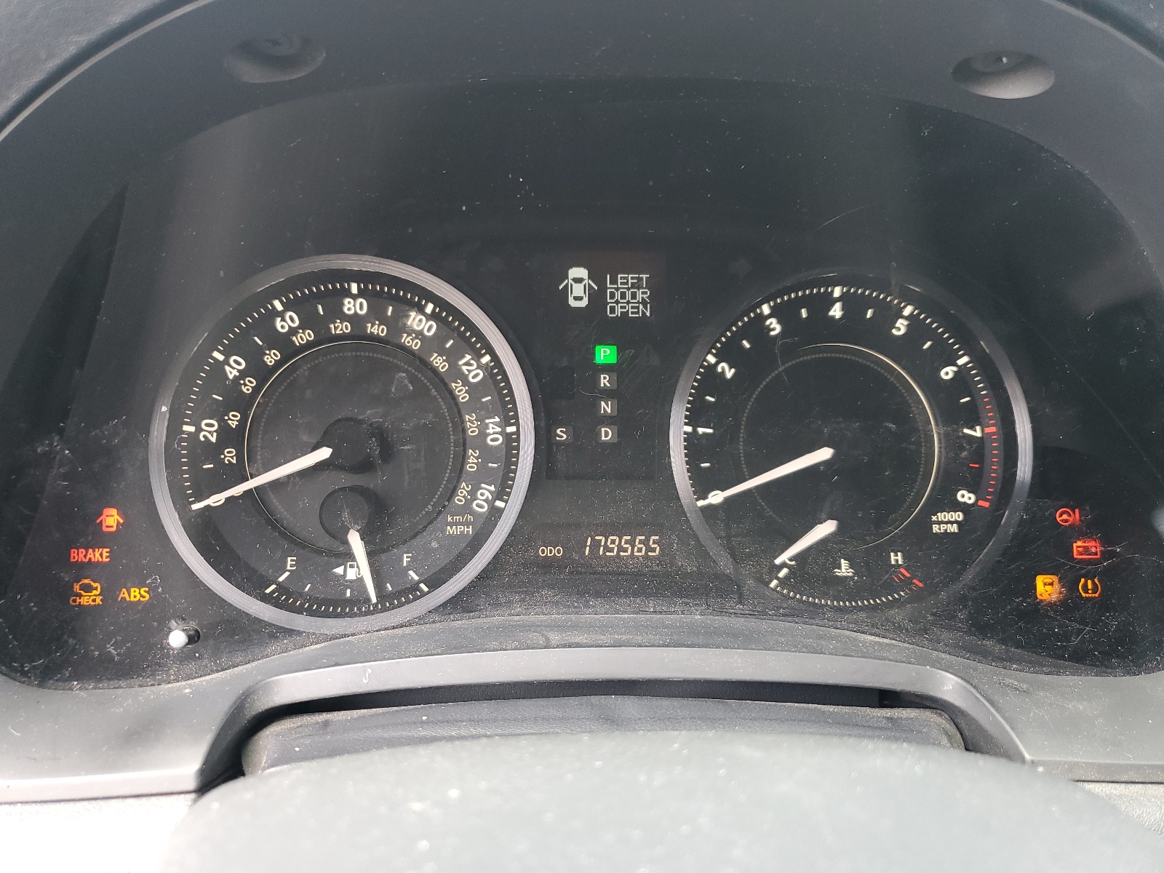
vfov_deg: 53.1
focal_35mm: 26
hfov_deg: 67.3
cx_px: 582
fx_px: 874
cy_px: 436
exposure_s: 1/60.2
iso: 92
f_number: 1.5
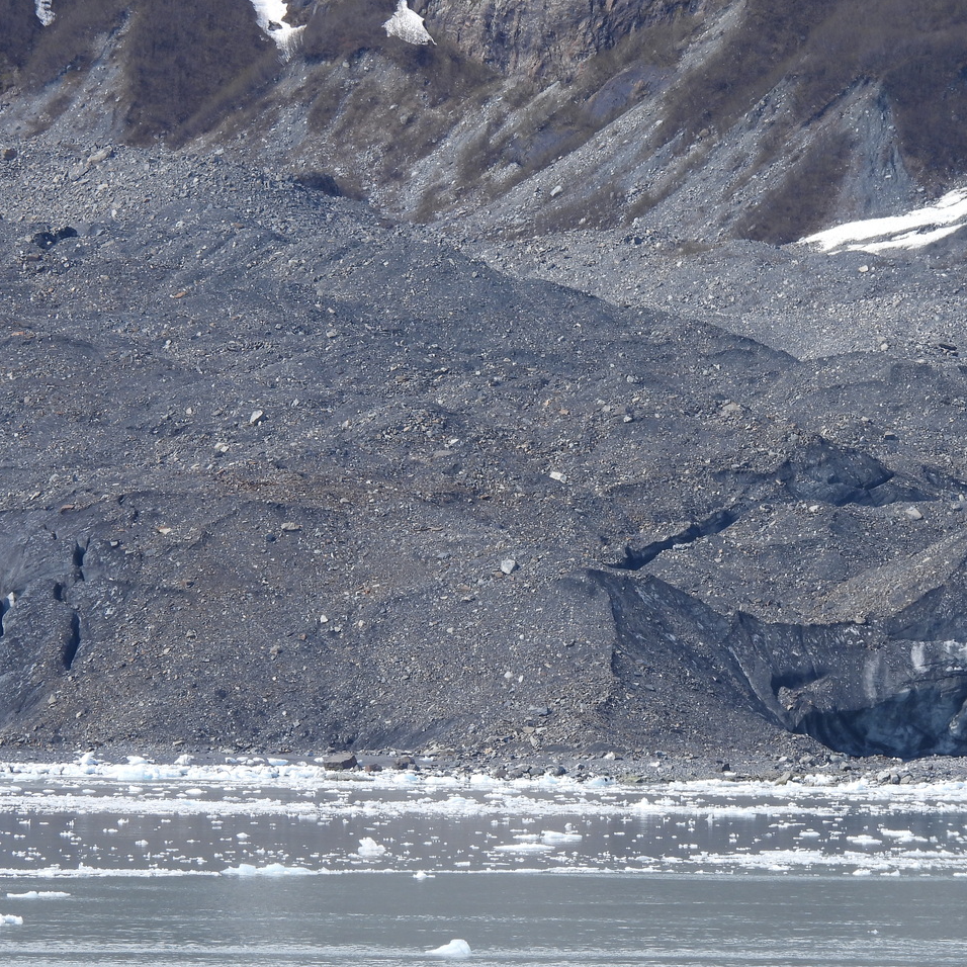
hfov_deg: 4.2
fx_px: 13084
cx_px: 579
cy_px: 482
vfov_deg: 4.2
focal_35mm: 414
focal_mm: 62.5
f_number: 5
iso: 100
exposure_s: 1/640
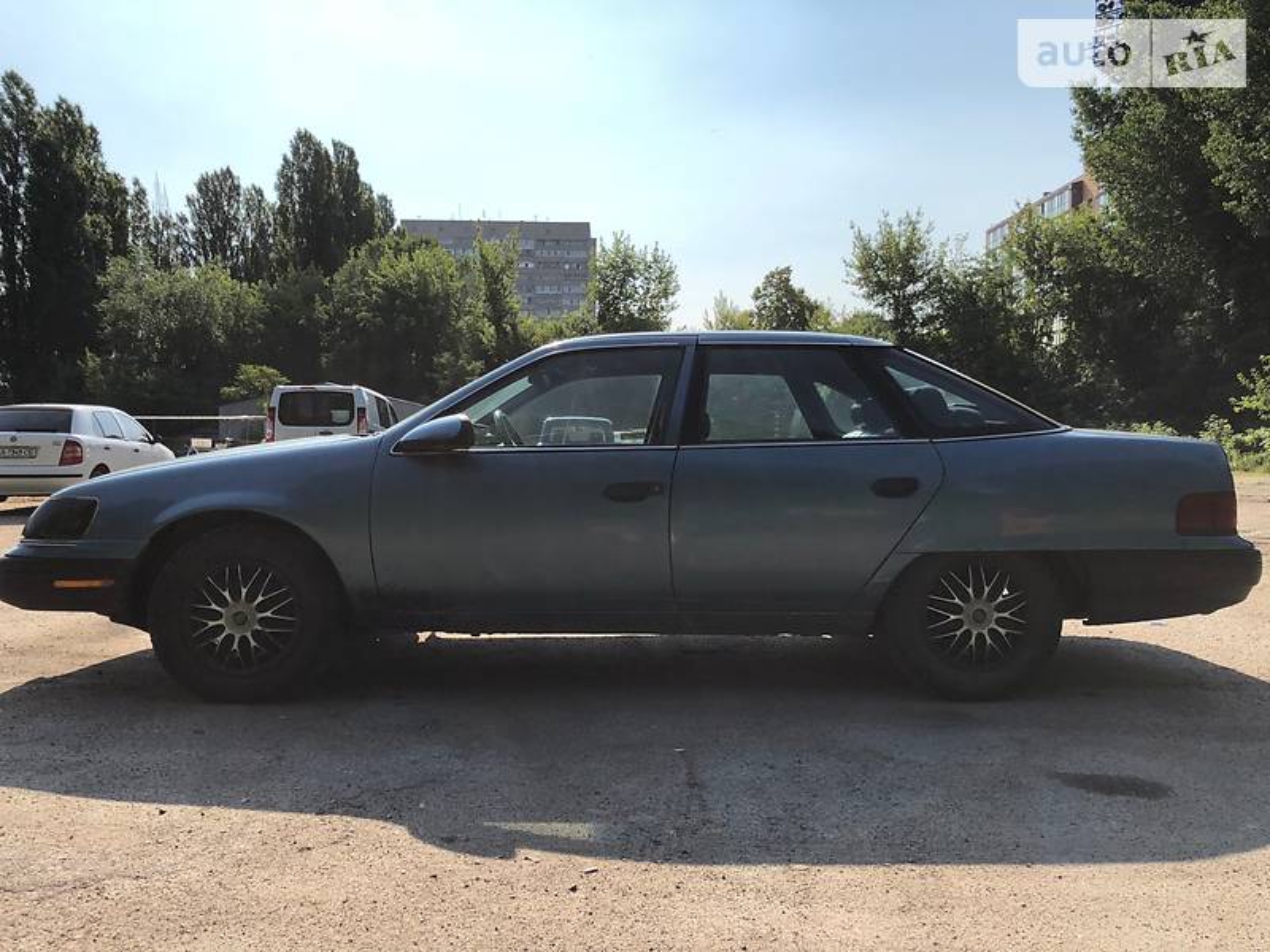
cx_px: 635
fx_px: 1027
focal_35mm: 28
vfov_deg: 49.7
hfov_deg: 63.4
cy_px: 476
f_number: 1.8
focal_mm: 4
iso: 20
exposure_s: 1/2825
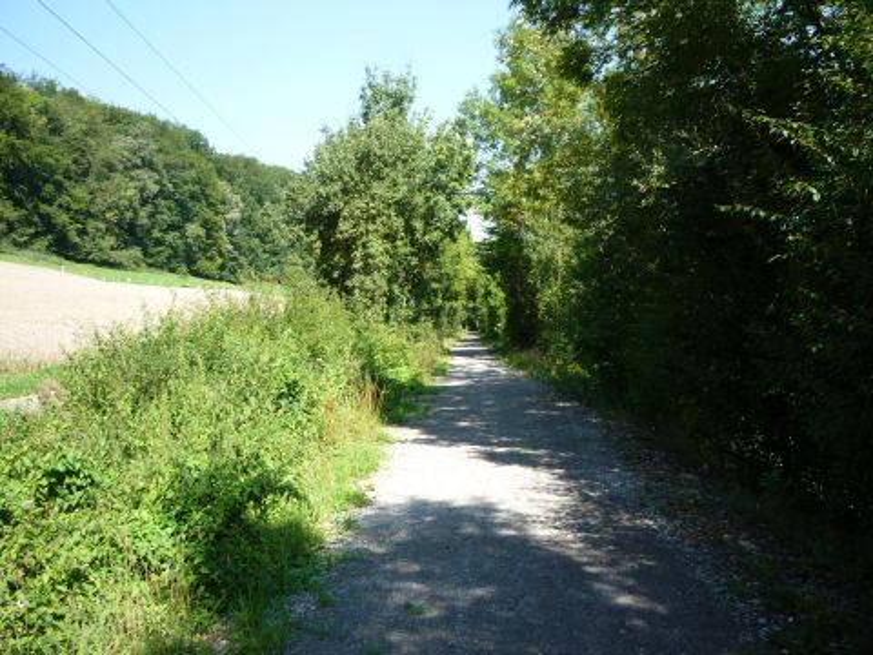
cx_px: 436
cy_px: 328
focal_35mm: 32
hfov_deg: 56.8
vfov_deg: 44.2
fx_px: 807
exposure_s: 1/200
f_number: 4
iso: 100
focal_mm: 5.2
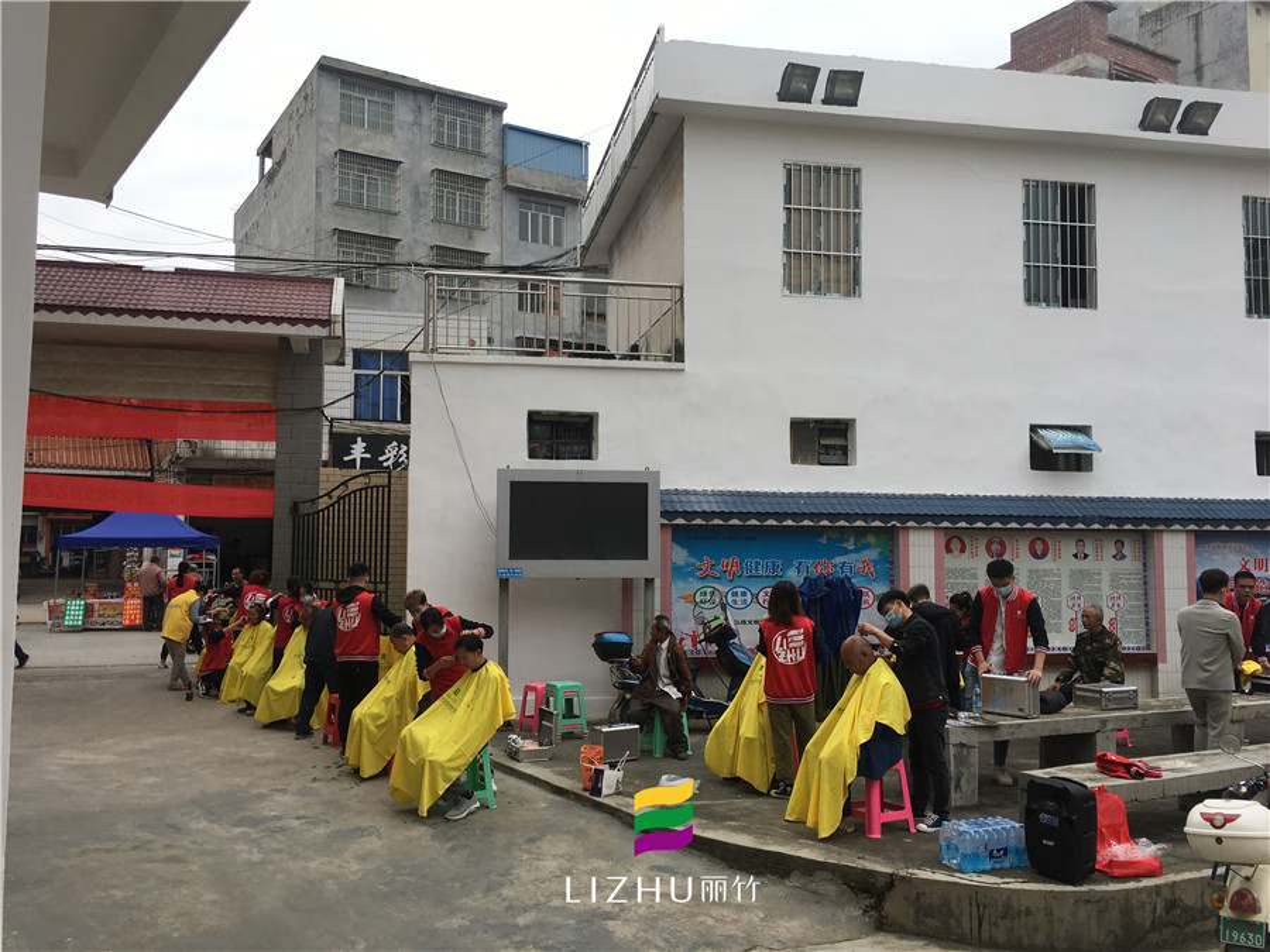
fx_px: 1064
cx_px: 635
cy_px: 476
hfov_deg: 61.7
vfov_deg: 48.2
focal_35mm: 29
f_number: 2.2
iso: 25
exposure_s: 1/761
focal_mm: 4.15
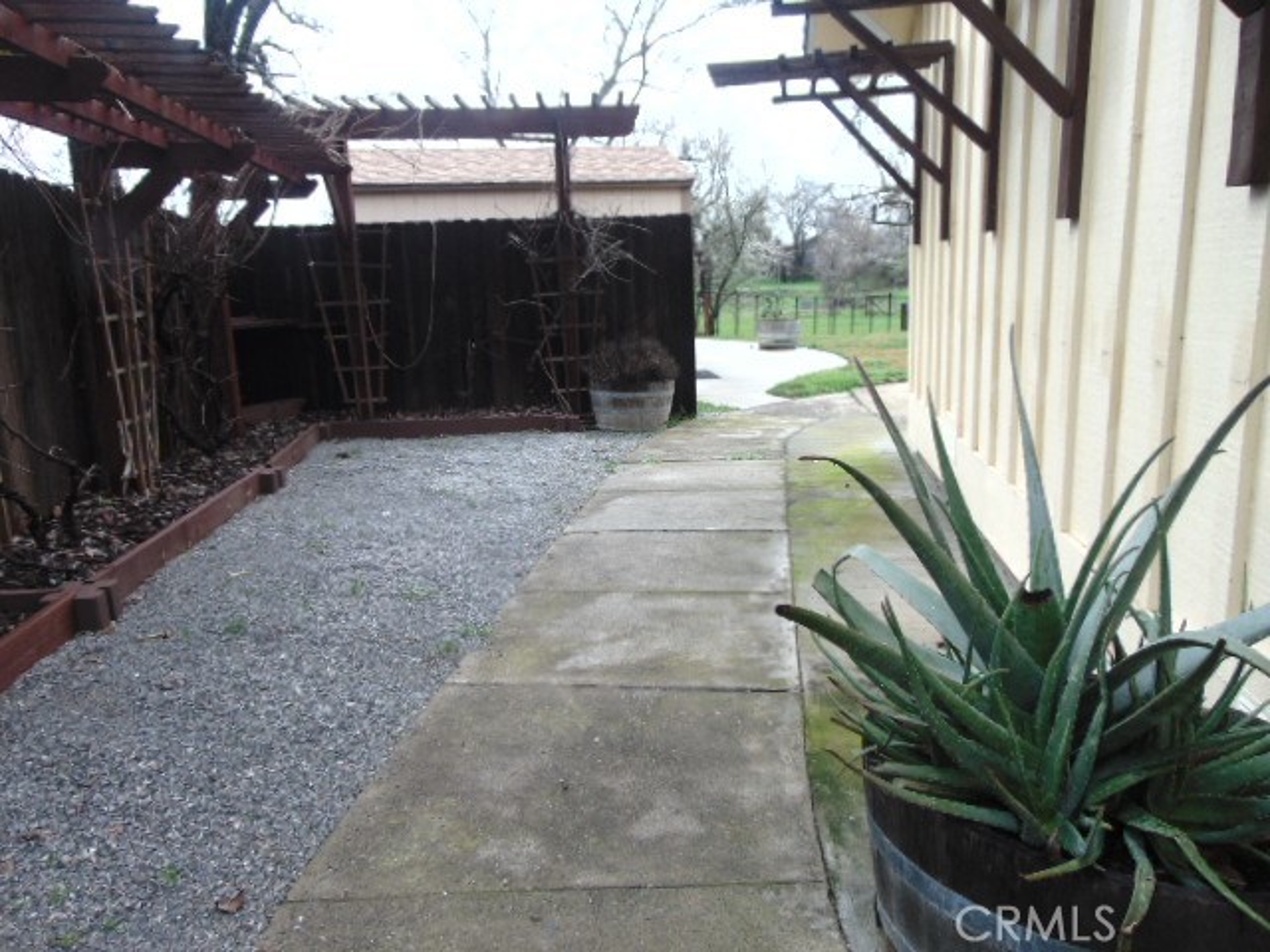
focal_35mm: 25
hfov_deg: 69.4
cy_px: 476
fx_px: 917
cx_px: 635
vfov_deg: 54.9
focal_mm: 4.5
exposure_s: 1/125
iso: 80
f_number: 3
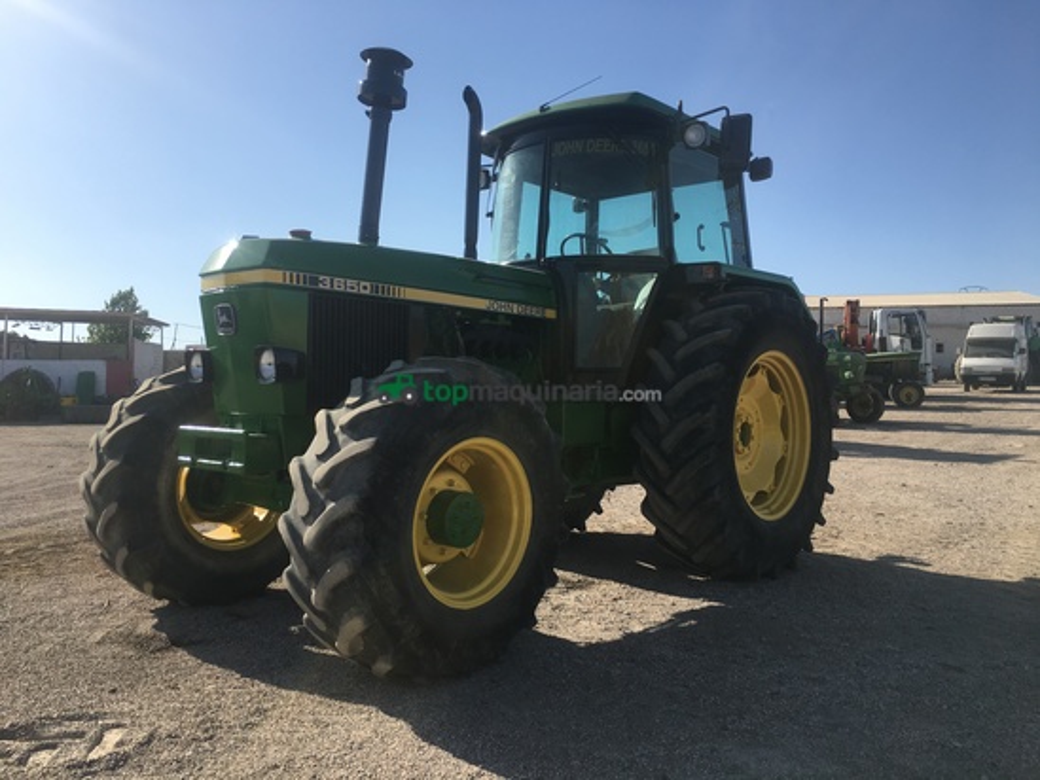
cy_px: 390
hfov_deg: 61.6
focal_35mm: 29
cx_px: 520
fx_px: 871
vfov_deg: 48.2
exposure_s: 1/1425
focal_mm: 4.15
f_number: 2.2
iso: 25
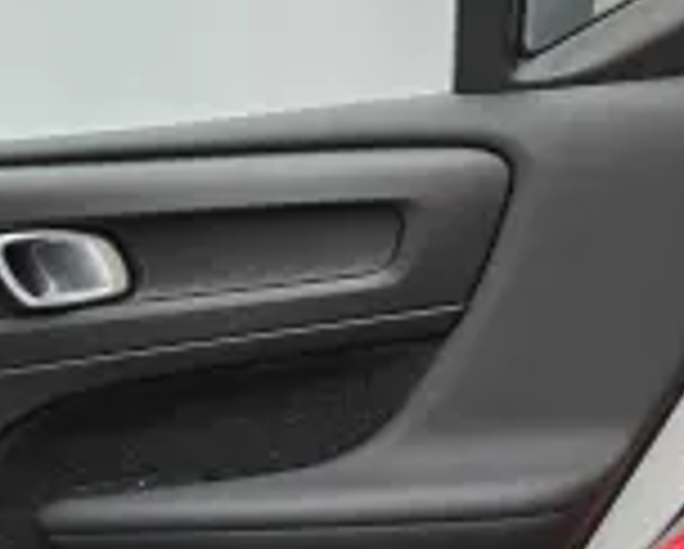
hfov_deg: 35.3
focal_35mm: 53
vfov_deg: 27.9
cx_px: 392
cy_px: 459
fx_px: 1074
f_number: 1.8
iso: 200
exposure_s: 1/180
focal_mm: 5.4
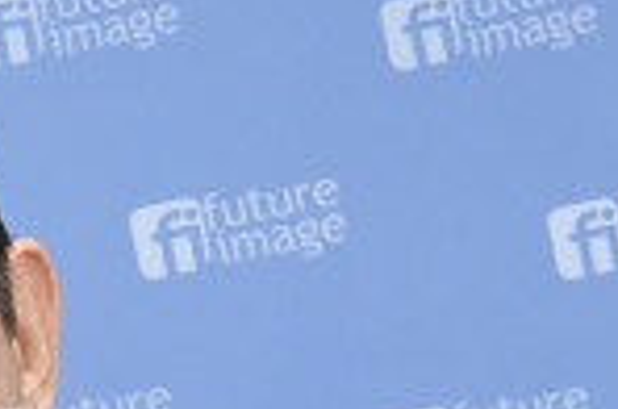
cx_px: -290
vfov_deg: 3.0
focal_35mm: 457
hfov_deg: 4.5
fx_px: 7828
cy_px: 543
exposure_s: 1/500
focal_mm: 150
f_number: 6.3
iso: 4000
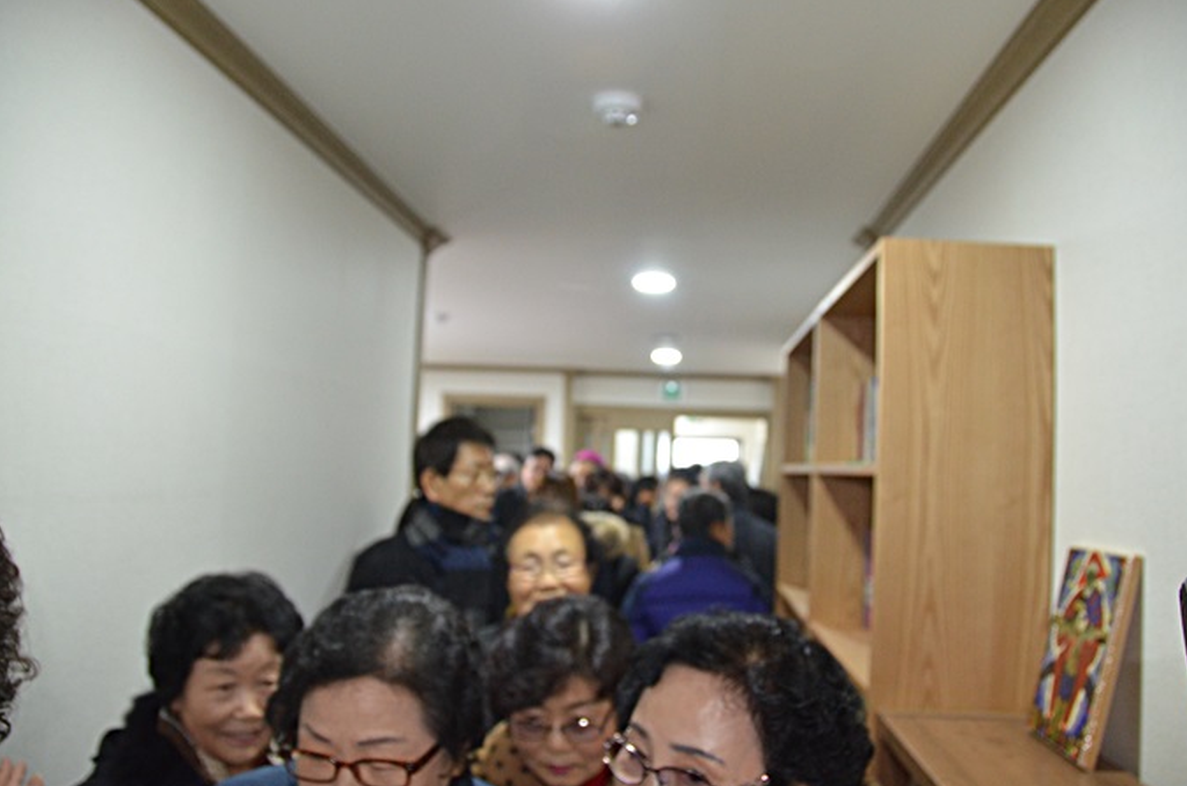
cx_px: 608
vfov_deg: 46.2
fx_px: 921
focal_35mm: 28
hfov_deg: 65.6
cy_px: 390
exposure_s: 1/60
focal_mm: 18
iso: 1600
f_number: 3.5
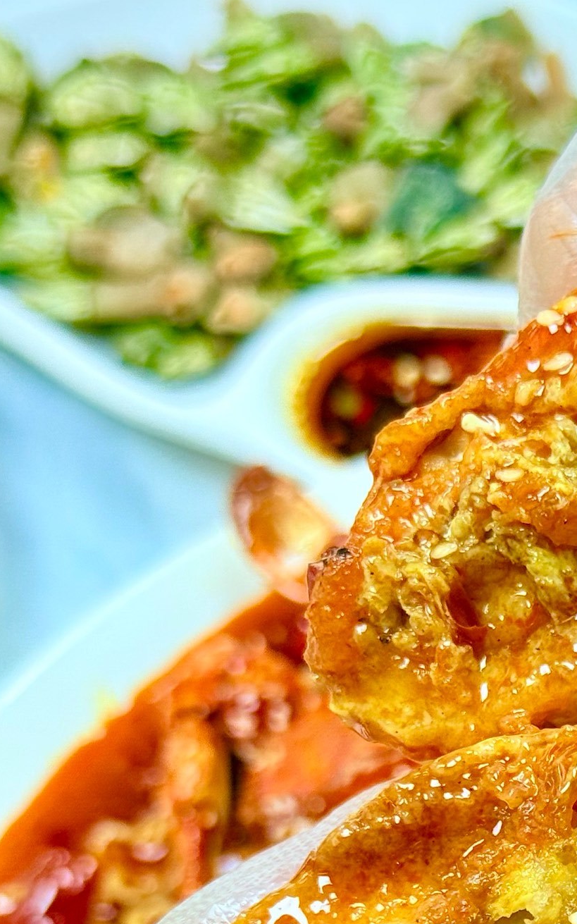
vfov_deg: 19.0
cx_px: 695
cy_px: 951
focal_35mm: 106
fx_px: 2668
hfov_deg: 12.1
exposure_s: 1/50
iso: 64
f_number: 1.78
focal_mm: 6.76
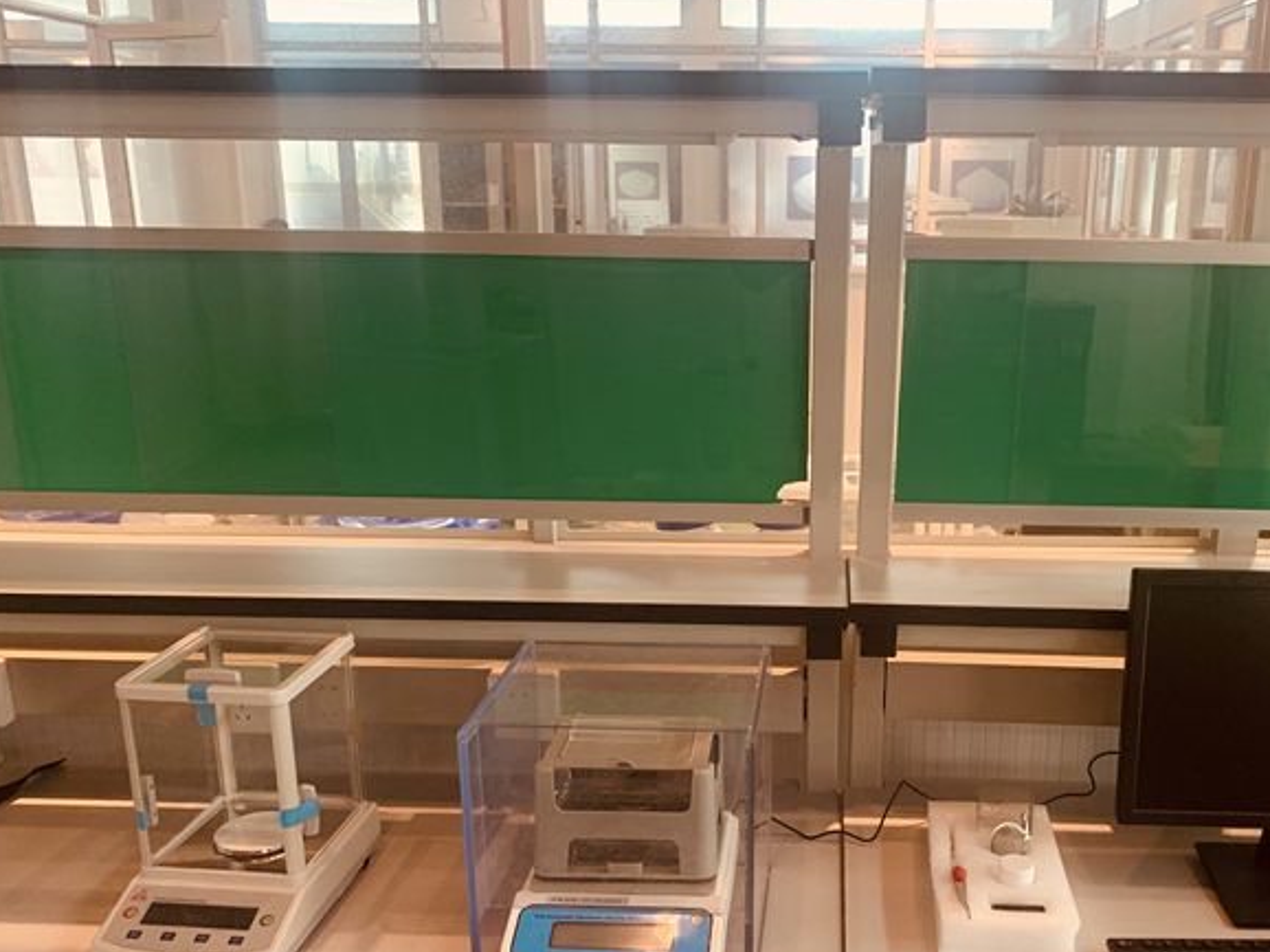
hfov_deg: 50.8
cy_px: 611
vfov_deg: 39.3
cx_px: 798
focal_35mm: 36
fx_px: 1320
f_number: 1.8
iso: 250
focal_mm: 4.25
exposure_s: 1/33
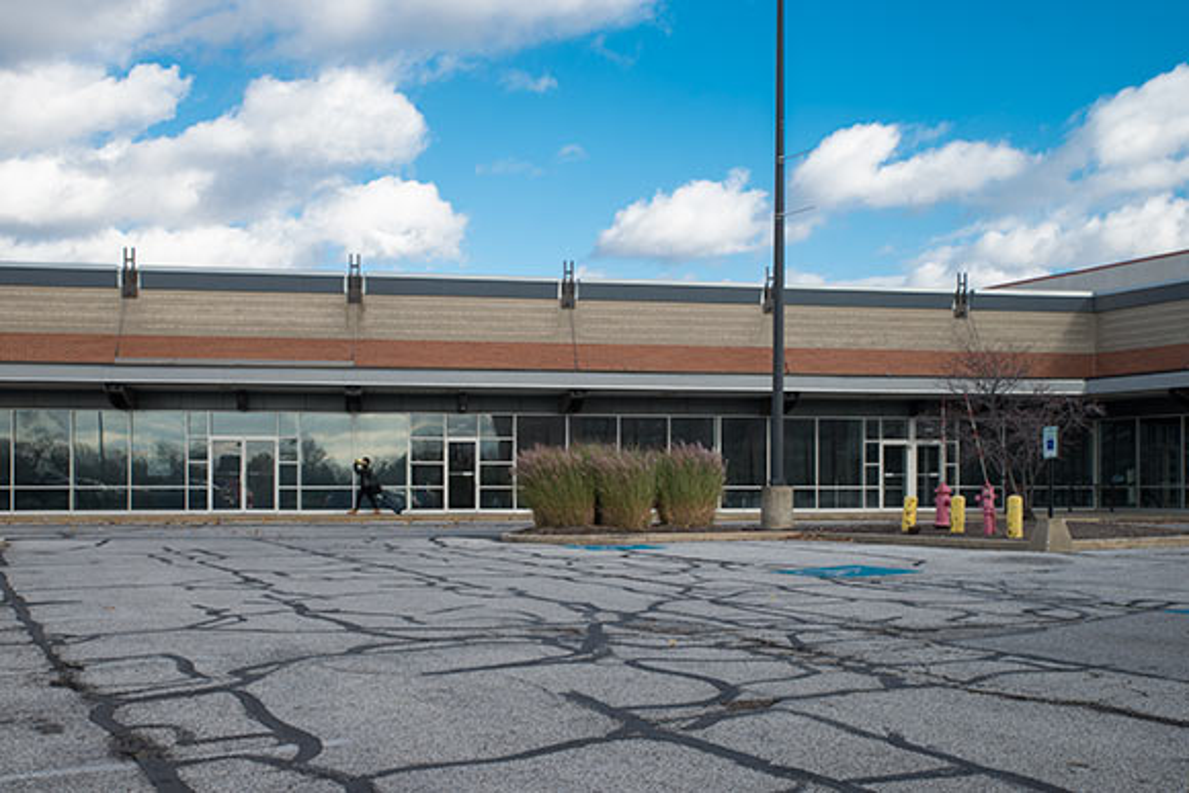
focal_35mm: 36
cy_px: 396
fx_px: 1189
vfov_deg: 36.9
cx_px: 594
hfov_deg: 53.1
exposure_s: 1/350
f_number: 9.5
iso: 320
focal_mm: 36
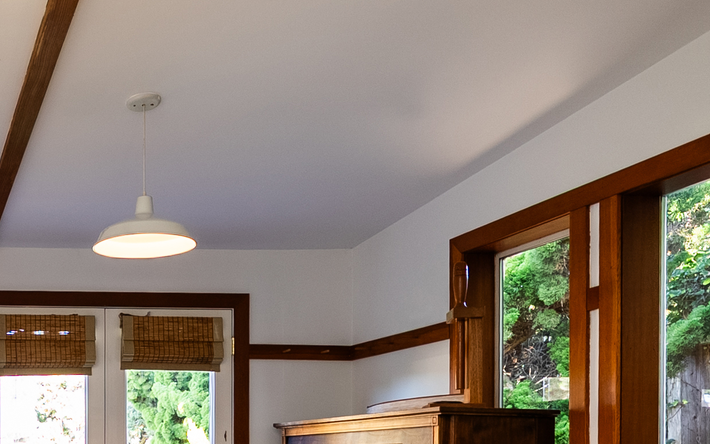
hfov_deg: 38.7
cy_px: 570
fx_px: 793
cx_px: -91
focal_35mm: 41
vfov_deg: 26.7
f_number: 2.8
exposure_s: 1/30
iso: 100
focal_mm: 12
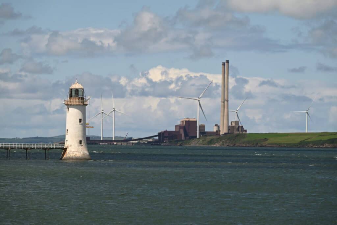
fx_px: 1873
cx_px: 168
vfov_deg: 6.9
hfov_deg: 10.3
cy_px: 112
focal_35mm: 200
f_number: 11
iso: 100
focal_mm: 200
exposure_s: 1/250
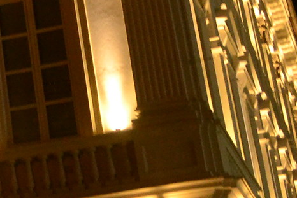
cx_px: -255
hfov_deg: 13.2
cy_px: -92
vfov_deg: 9.6
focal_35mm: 139
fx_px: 1147
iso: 1600
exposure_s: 1/8
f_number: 3.5
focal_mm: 18
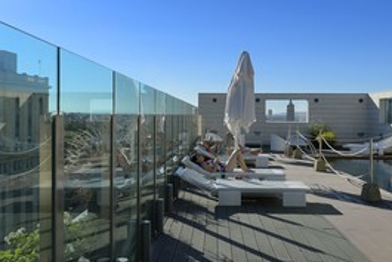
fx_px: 414
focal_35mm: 38
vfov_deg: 35.1
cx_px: 207
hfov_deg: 50.6
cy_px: 118
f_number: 9
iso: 100
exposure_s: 1/320
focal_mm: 24
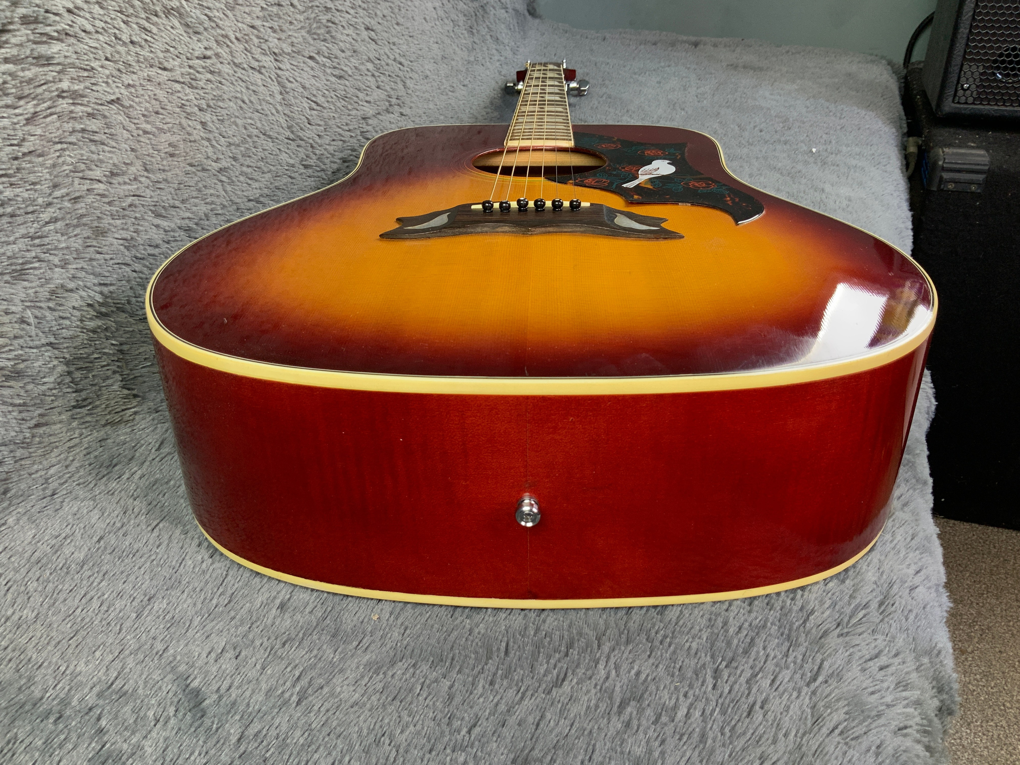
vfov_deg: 48.2
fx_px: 855
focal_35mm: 29
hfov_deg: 61.7
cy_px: 382
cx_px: 510
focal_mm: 3
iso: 64
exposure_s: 1/50
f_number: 1.8
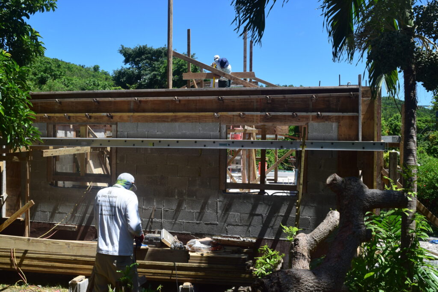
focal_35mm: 33
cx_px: 219
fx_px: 402
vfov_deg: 40.0
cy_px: 146
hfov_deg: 57.2
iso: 360
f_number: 11
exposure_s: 1/500
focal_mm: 22
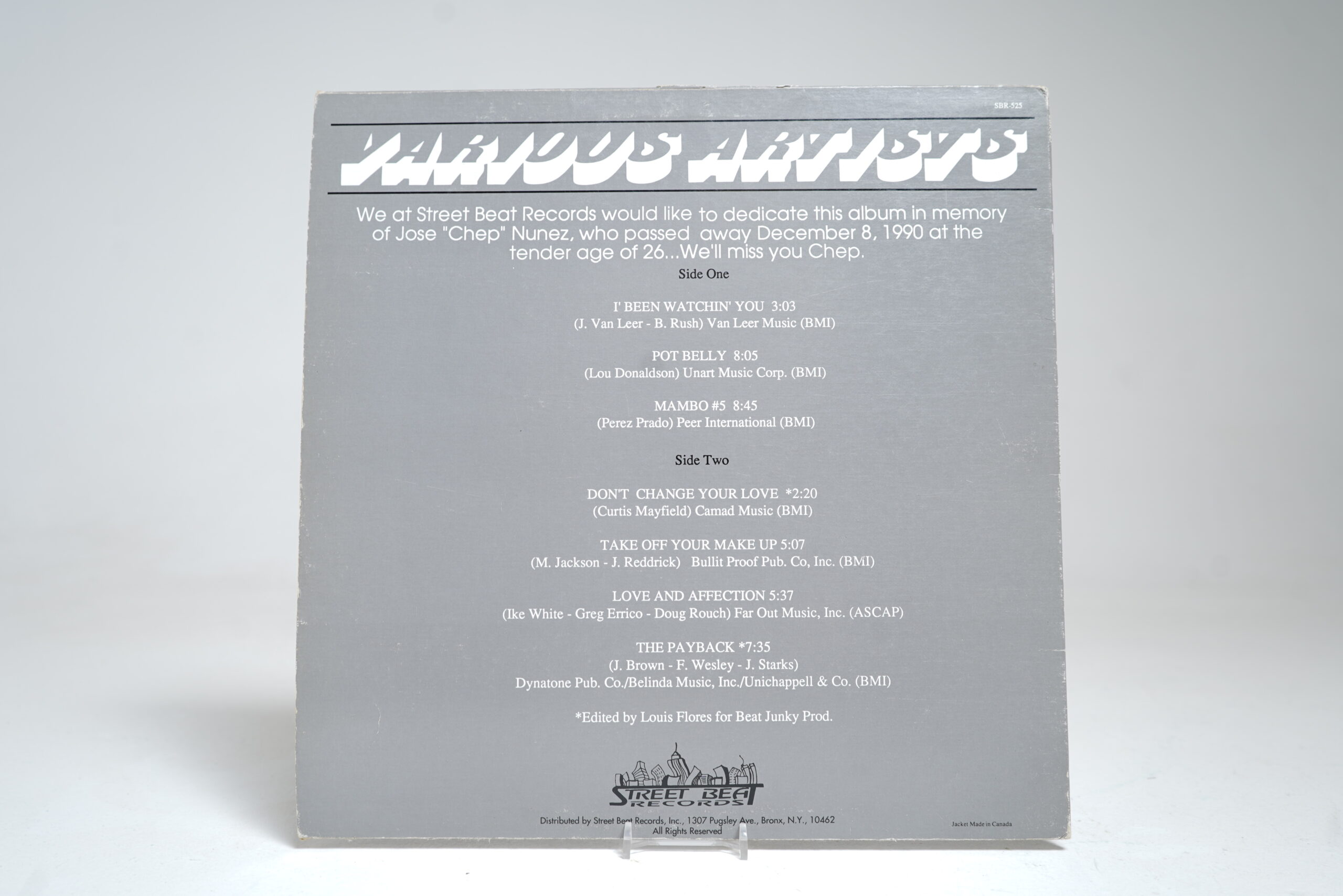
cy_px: 448
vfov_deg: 43.6
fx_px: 1119
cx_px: 672
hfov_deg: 61.9
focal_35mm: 30
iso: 64
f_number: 5
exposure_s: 1/3
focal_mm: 30
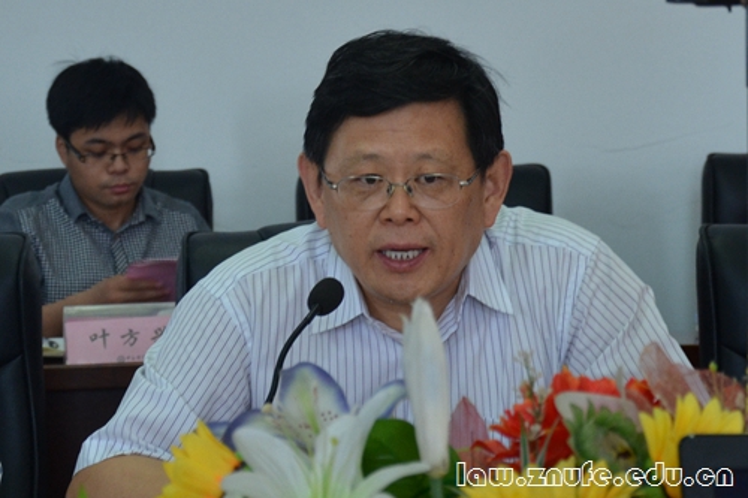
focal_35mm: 68
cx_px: 374
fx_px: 1402
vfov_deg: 20.1
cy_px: 249
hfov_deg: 29.9
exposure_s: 1/60
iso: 800
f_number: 4.8
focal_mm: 45
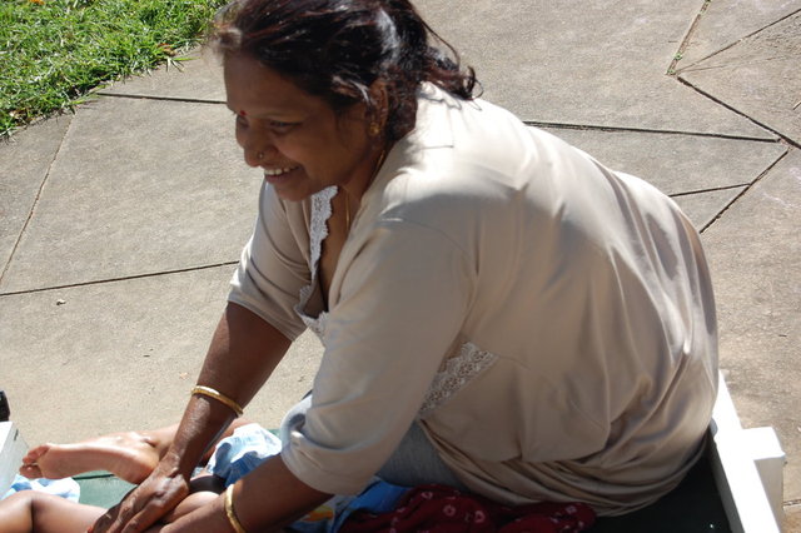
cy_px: 266
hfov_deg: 24.6
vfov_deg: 16.5
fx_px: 1835
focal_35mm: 82
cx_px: 400
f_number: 9
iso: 200
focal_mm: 55
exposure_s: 1/320
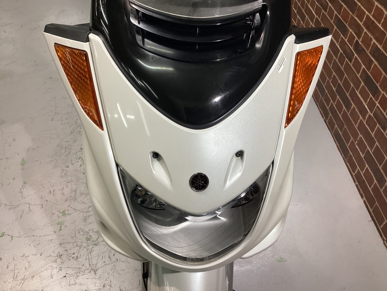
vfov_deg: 45.4
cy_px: 146
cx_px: 194
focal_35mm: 31
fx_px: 347
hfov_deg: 58.4
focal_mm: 3.3
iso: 64
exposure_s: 1/60
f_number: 2.4
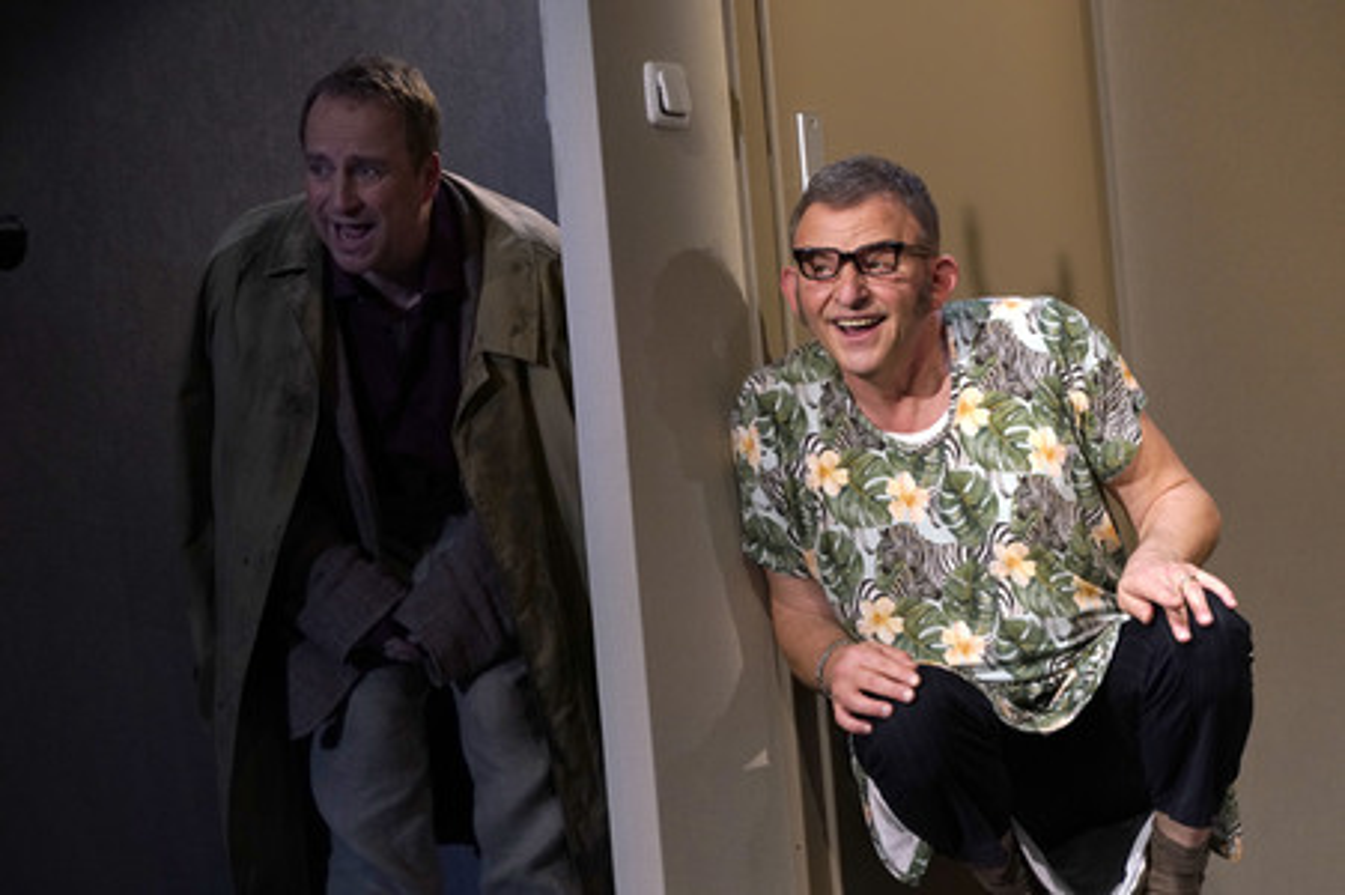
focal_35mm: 155
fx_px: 5787
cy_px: 448
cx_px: 672
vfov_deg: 8.8
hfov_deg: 13.3
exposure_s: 1/125
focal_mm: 155
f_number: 5.6
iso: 1600
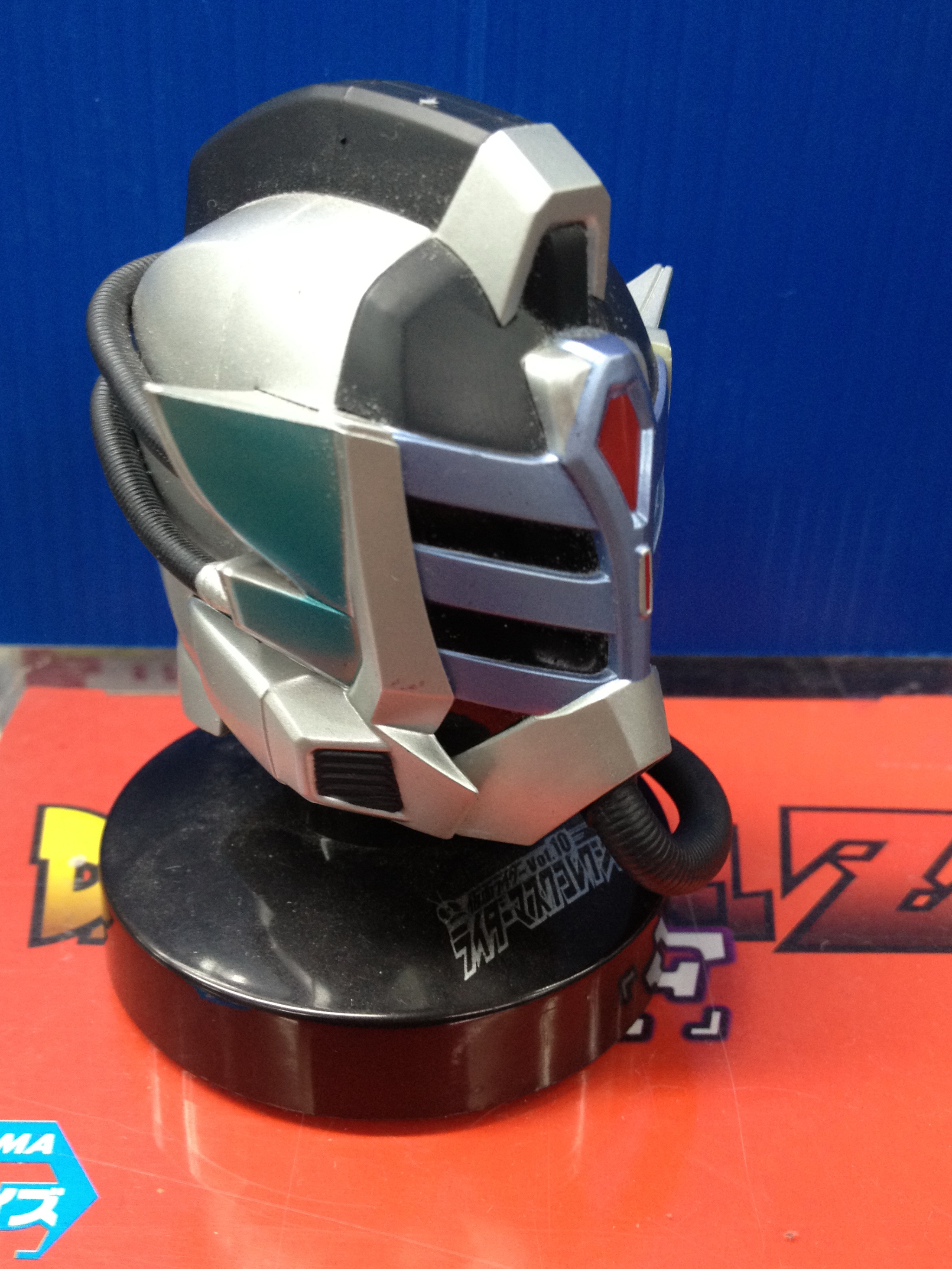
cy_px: 584
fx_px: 1430
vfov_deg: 47.8
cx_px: 430
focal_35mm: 39
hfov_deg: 36.8
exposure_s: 1/20
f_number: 2.4
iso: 125
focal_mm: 4.28
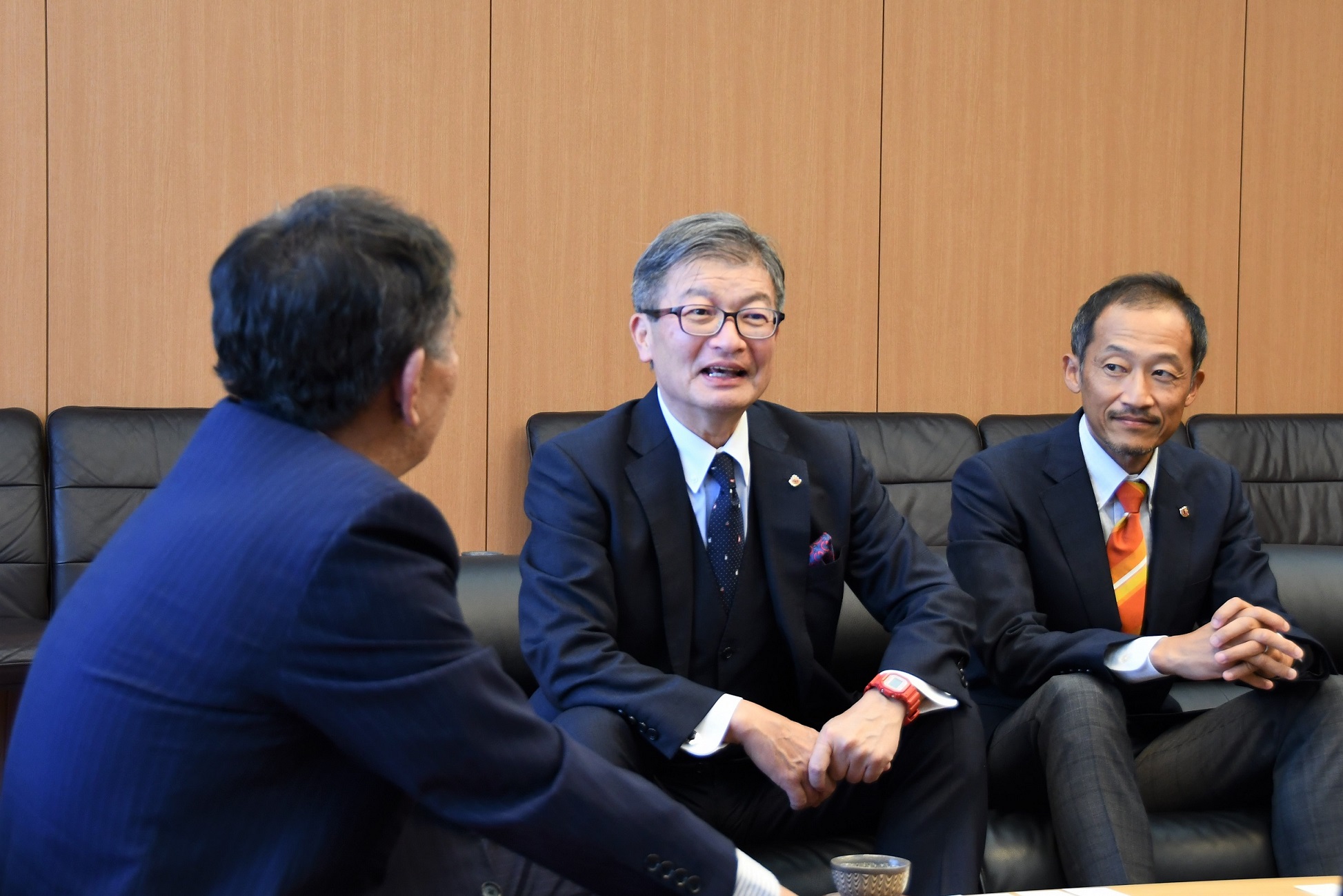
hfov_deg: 30.5
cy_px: 448
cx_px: 672
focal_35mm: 66
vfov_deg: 20.6
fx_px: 2462
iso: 900
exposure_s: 1/125
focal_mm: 44
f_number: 4.5
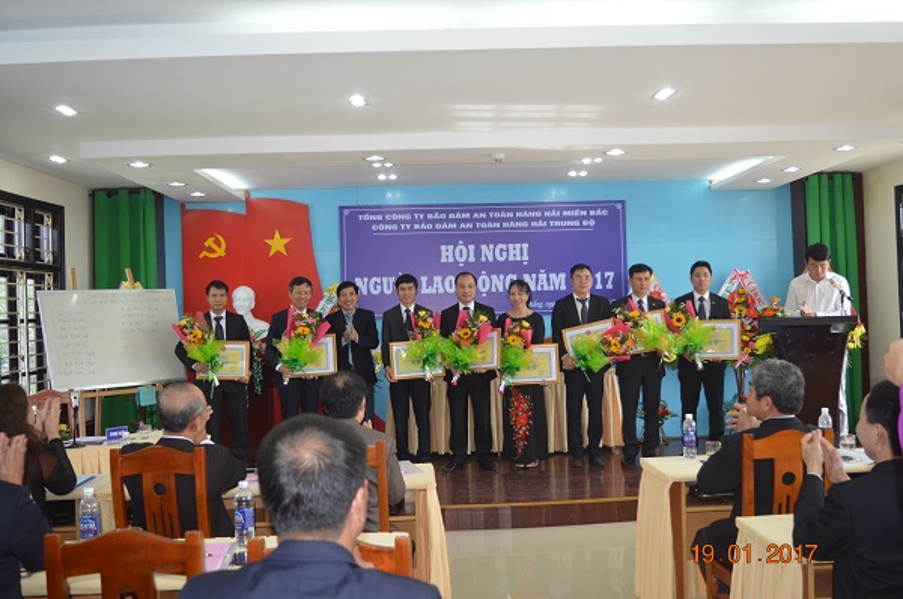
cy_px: 300
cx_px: 452
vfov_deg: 36.8
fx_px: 902
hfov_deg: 53.2
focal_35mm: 36
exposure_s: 1/125
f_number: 4
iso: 400
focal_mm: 24
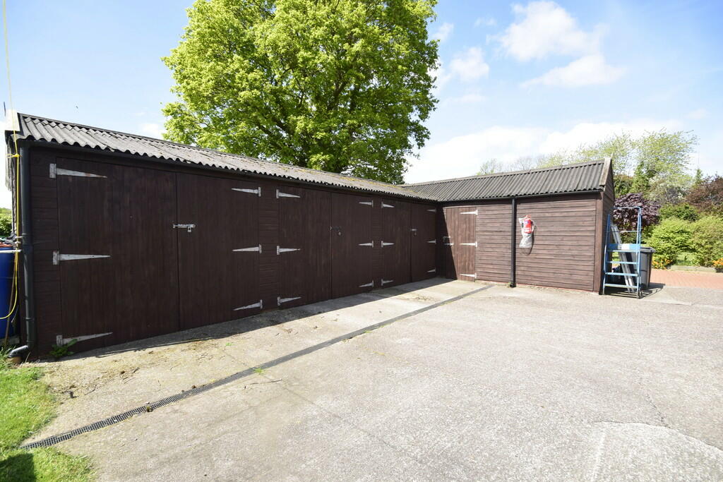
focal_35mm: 15
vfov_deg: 77.3
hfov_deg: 100.4
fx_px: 301
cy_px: 241
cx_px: 362
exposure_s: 1/250
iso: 400
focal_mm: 10
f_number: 10
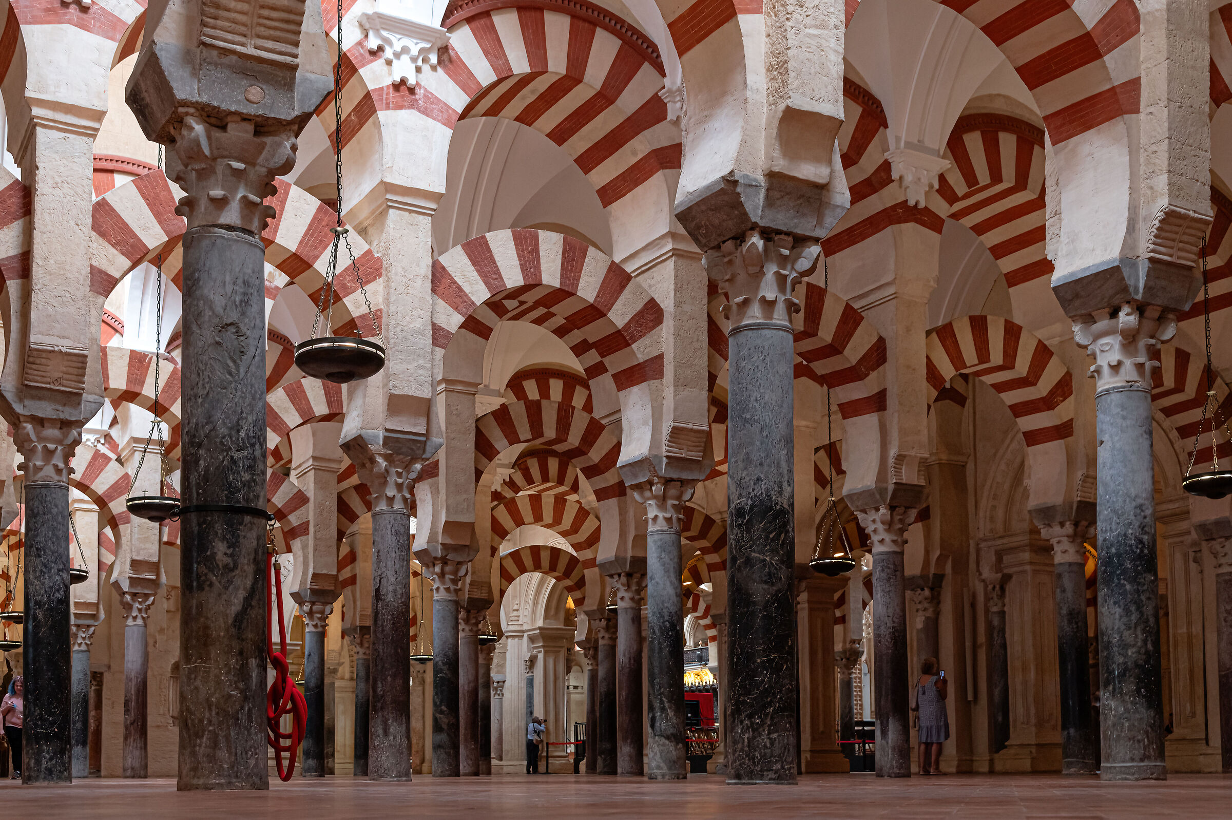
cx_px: 616
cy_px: 410
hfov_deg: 50.7
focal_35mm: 38
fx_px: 1300
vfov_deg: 35.0
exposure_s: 1/20
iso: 2500
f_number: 5.6
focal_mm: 38
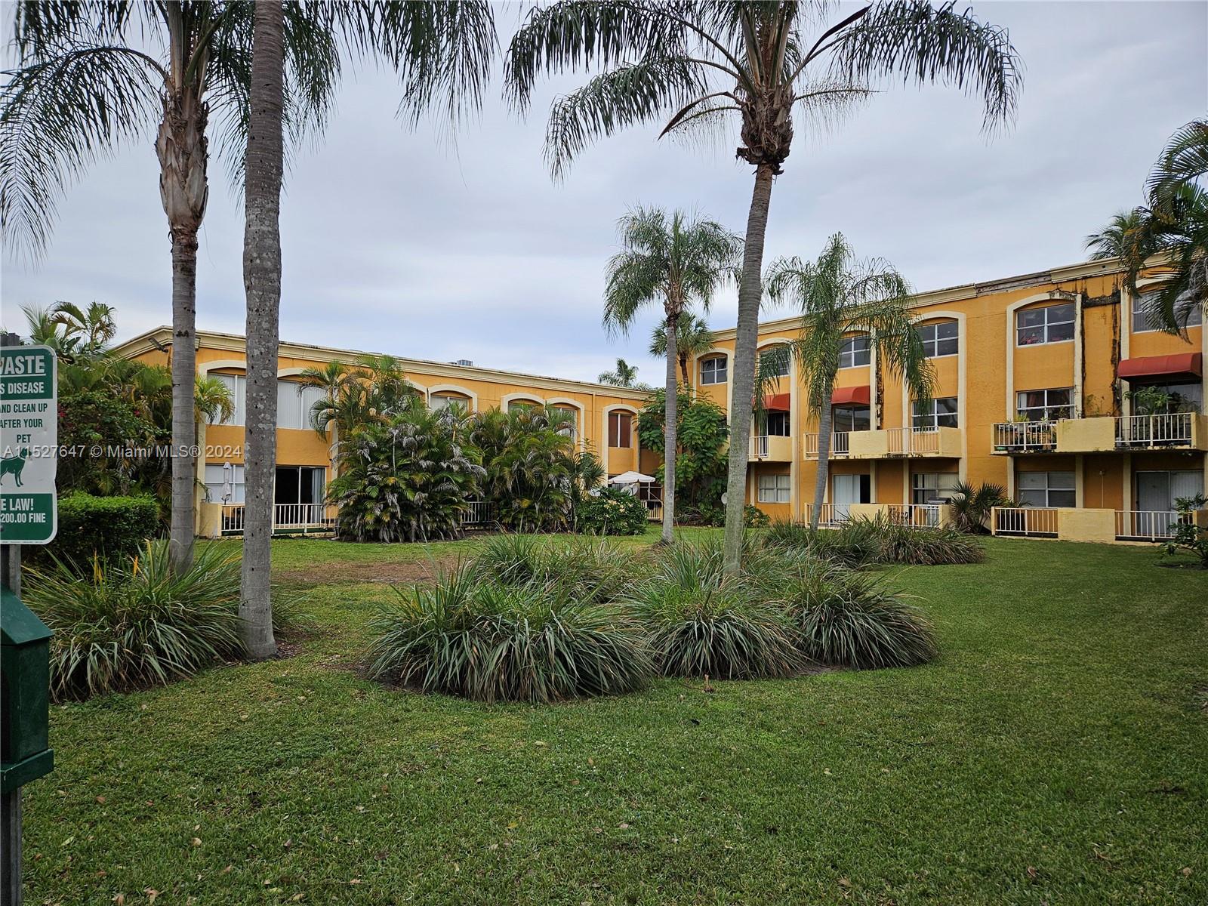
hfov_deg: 73.9
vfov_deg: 58.9
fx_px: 803
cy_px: 453
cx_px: 604
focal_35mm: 23
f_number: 1.8
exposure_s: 1/1011
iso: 25
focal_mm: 5.4
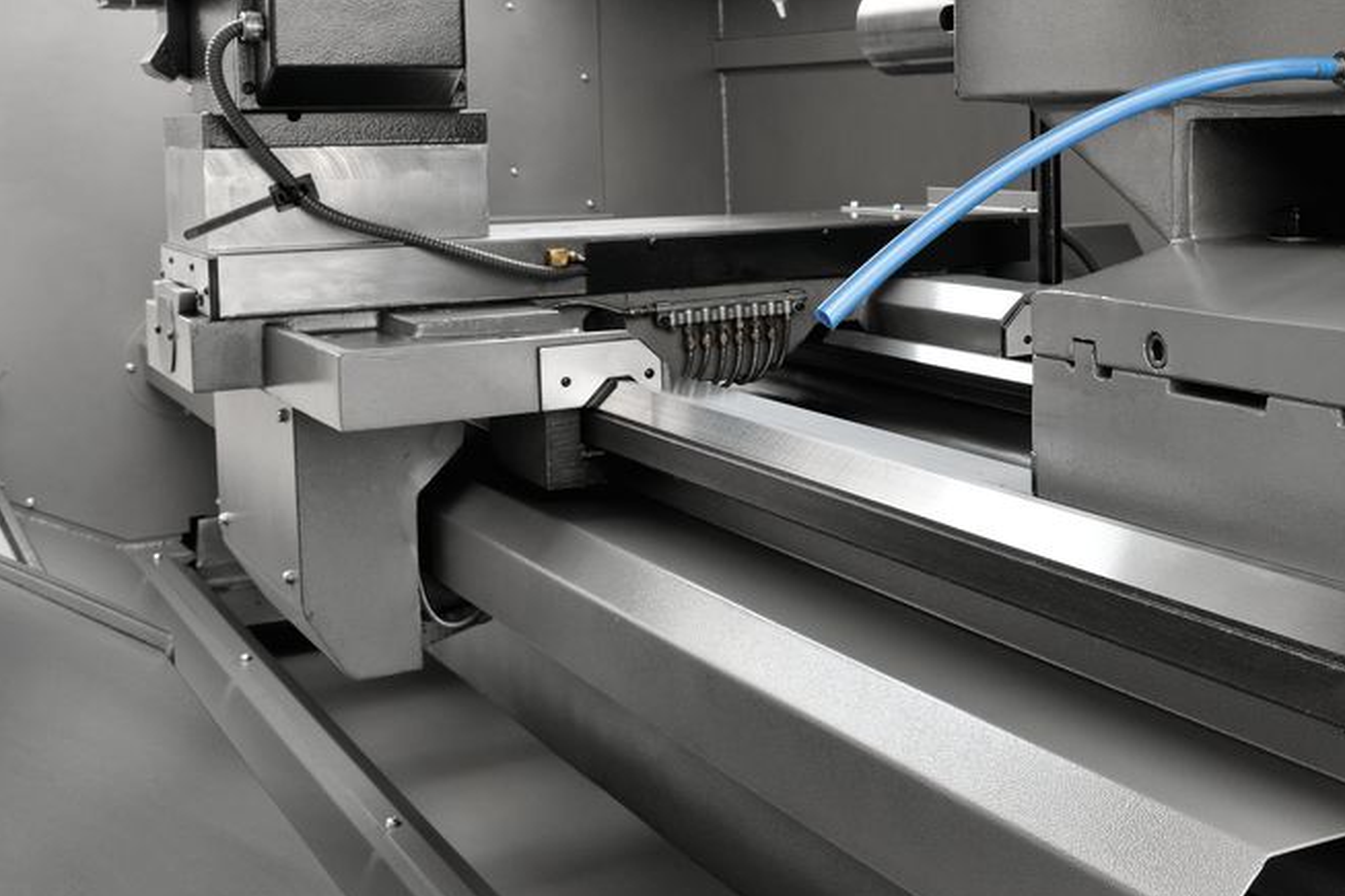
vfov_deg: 27.1
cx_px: 1232
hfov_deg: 37.5
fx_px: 1830
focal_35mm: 49
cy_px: 216
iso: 80
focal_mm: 26
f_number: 14
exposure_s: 1/15
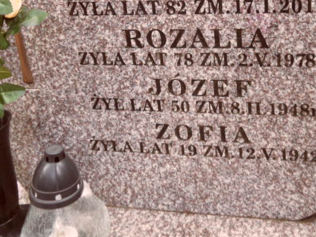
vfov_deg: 33.0
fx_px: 383
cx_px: 222
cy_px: 36
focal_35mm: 42
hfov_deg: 43.8
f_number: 3.2
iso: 100
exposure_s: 1/45
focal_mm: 3.9
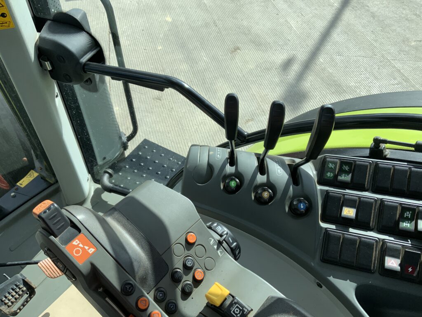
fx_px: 354
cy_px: 158
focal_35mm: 29
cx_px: 211
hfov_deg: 61.7
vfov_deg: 48.2
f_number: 1.8
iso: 16
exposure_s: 1/978
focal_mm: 3
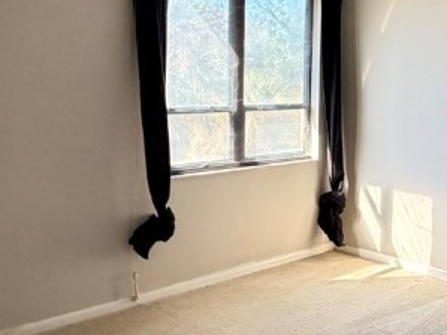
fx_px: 620
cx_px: 254
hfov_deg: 39.6
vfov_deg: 30.0
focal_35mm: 48
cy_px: 111
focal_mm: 2.22
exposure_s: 1/121
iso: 250
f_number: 2.2
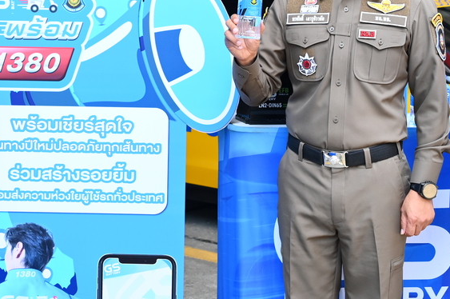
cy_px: 55
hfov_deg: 23.3
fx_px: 1074
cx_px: 94
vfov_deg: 15.7
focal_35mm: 86
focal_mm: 32
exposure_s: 1/500
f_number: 4
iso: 800
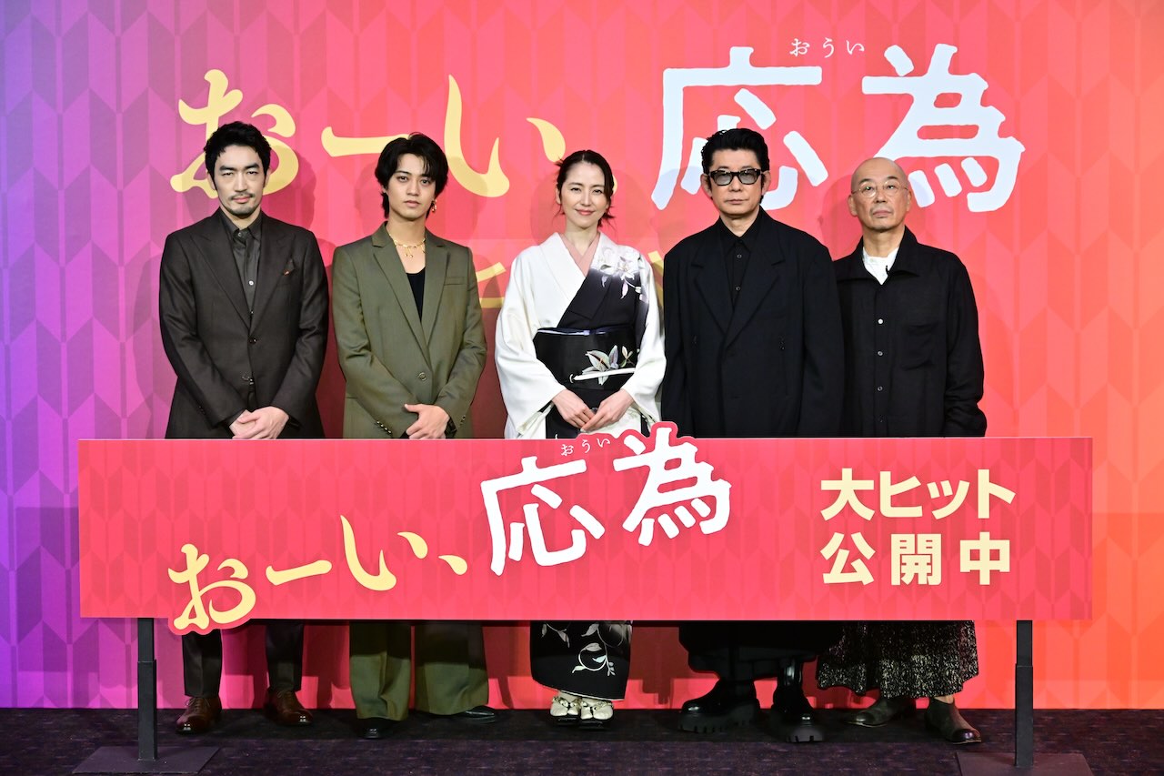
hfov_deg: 28.1
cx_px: 582
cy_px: 388
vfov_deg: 18.9
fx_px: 2328
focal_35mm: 72
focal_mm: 72
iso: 4000
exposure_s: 1/200
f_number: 6
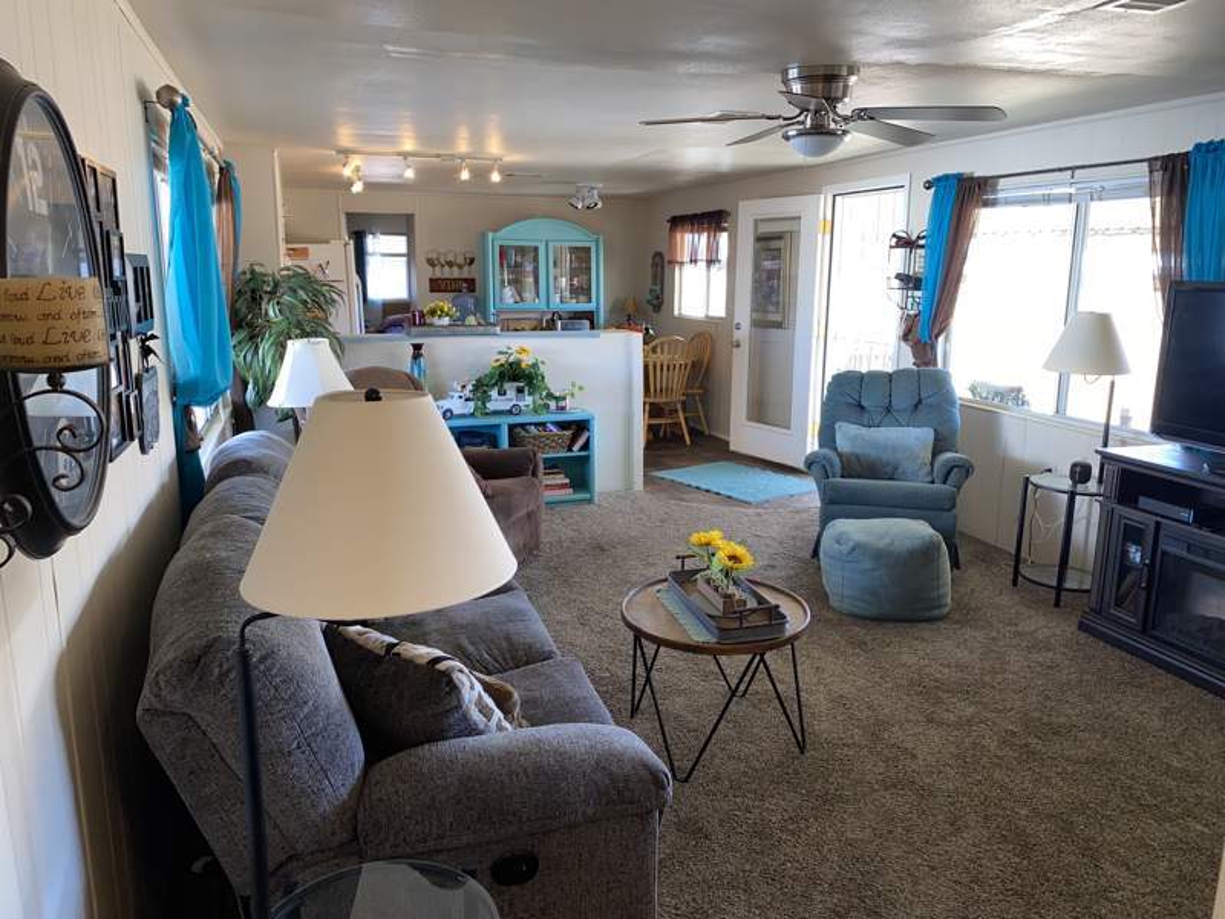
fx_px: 920
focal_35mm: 26
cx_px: 612
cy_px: 460
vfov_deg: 53.1
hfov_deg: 67.3
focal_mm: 4.25
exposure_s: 1/30
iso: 32
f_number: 1.8
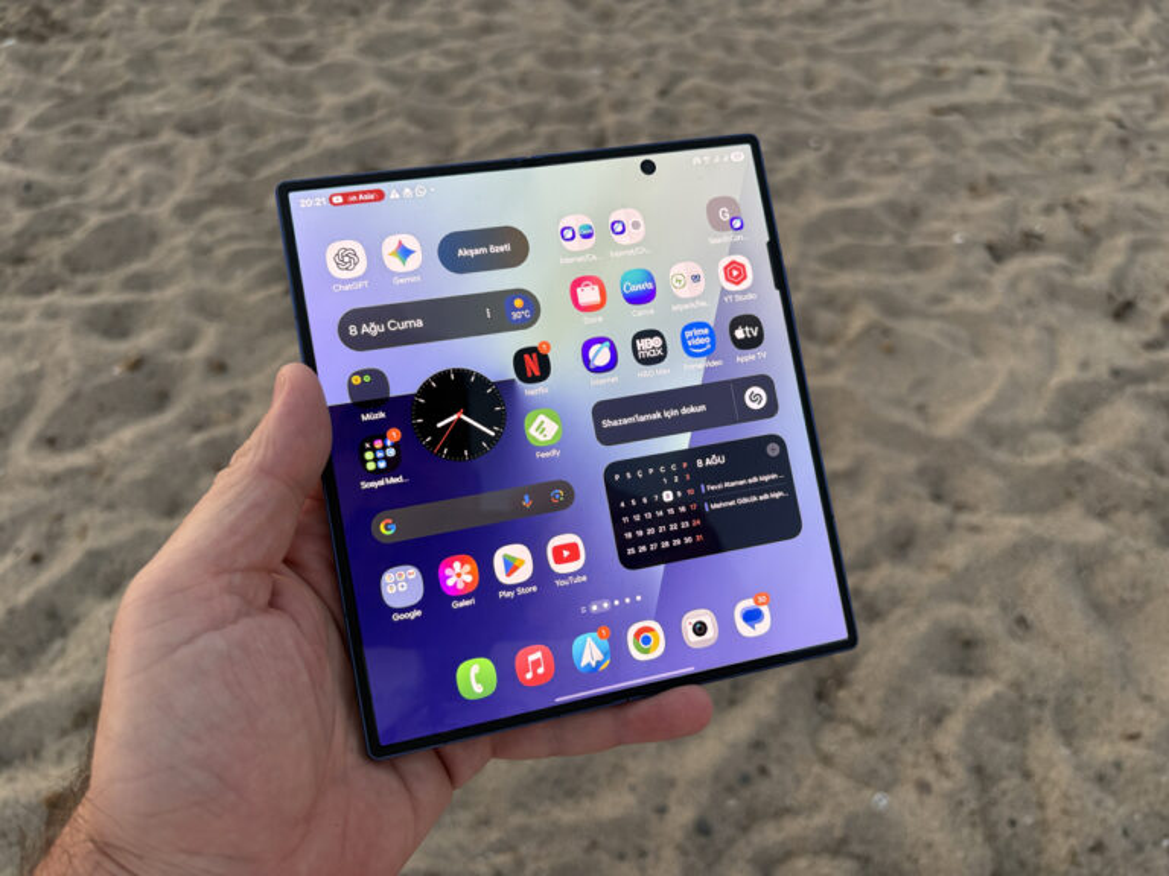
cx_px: 584
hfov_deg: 67.3
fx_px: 878
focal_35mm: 26
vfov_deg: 53.1
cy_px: 438
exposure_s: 1/105
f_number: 1.6
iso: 125
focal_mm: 5.96
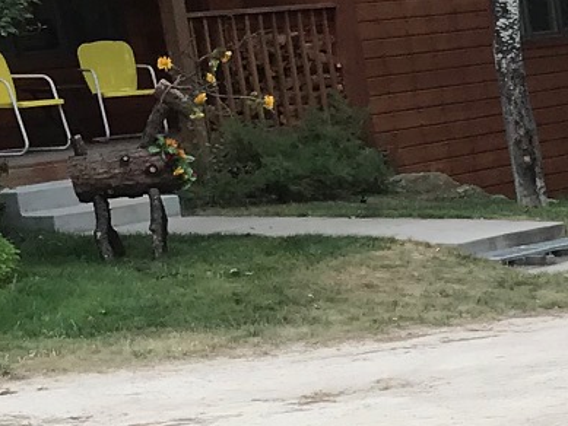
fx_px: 2380
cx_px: 1234
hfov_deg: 11.8
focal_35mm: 145
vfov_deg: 9.9
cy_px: 649
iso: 20
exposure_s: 1/262
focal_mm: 3.99
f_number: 1.8
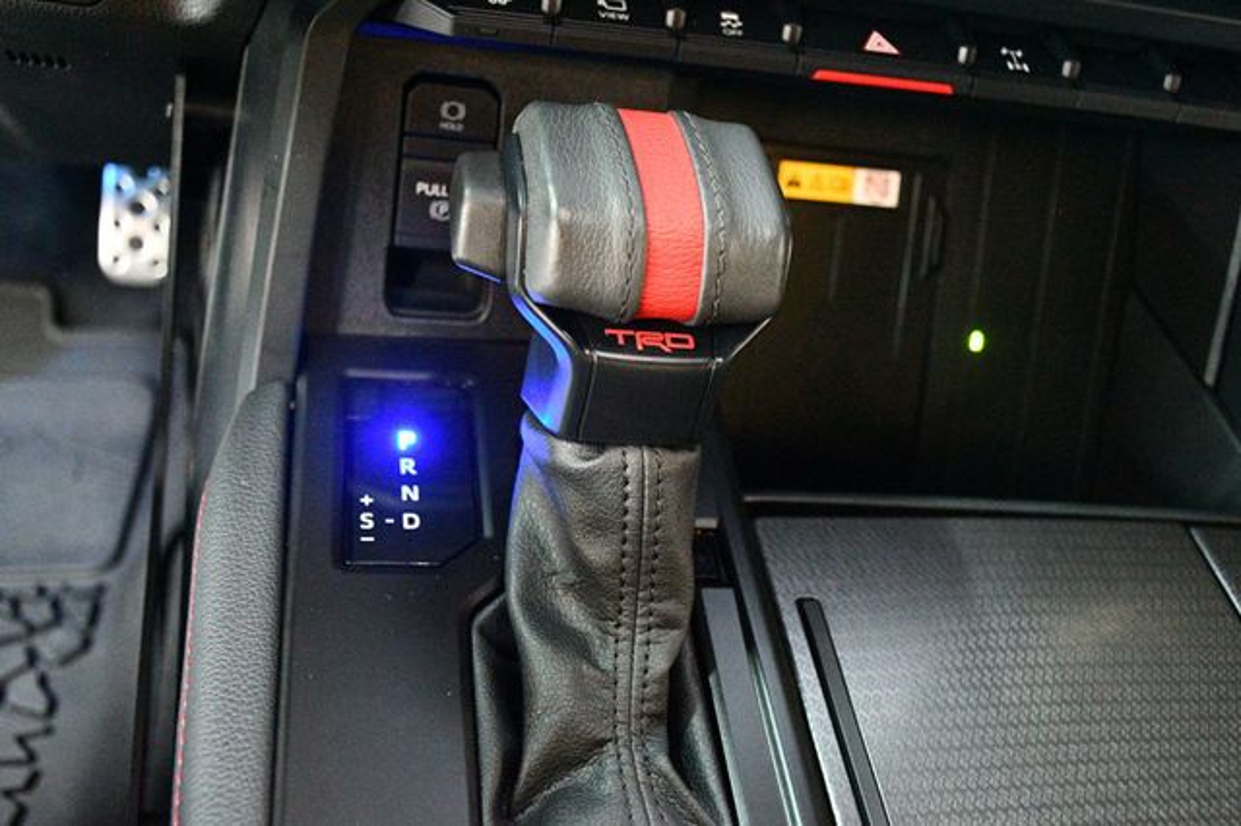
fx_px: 1344
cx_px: 620
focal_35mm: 39
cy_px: 413
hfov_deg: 49.6
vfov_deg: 34.2
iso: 12800
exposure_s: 1/30
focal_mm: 26
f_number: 3.8
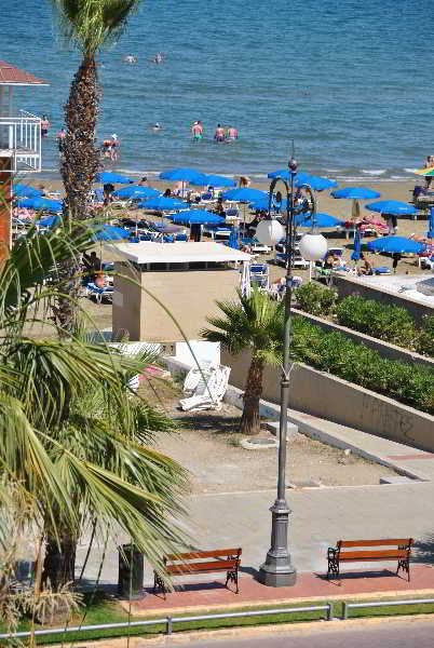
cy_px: 324
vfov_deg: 14.4
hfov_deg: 9.7
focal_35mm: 142
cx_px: 217
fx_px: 2568
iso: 100
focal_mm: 95
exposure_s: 1/640
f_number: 6.3
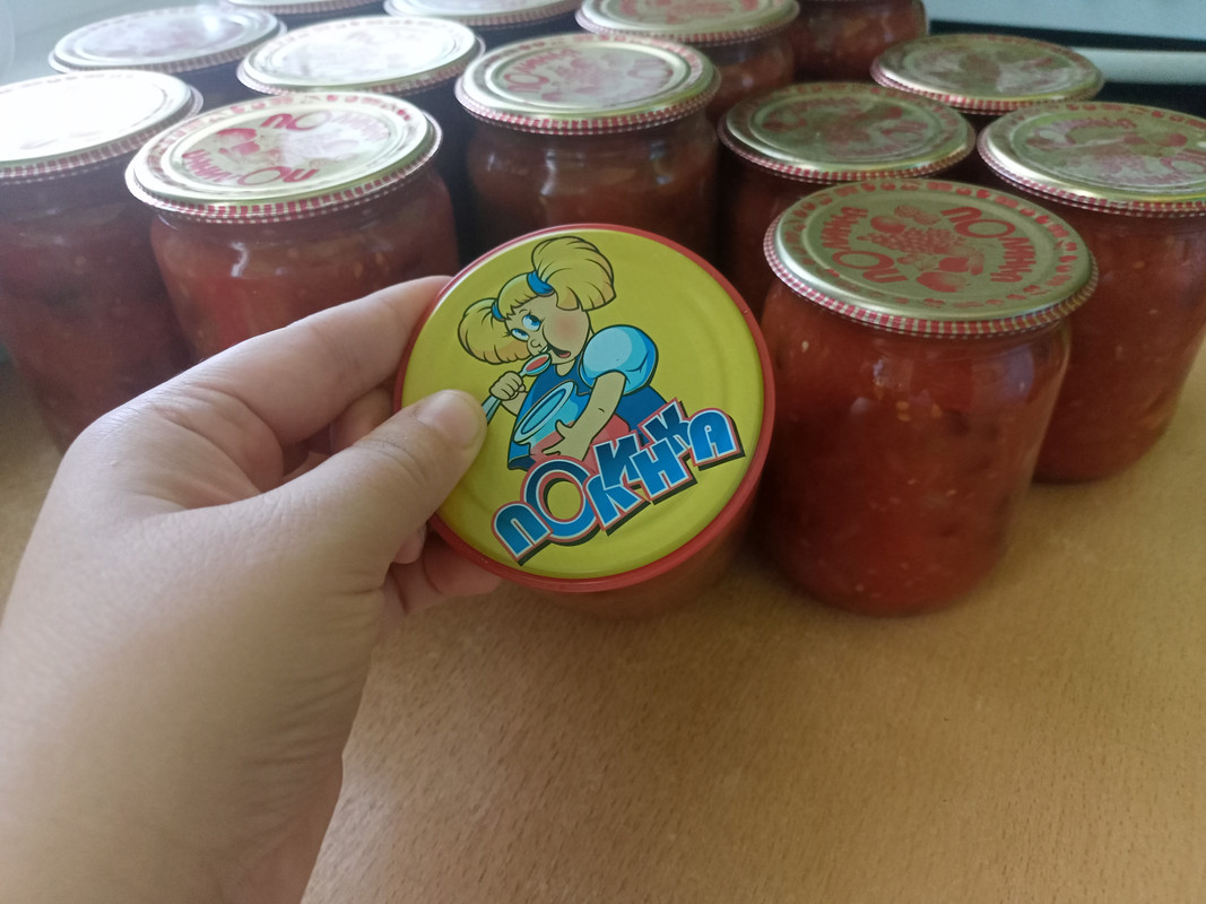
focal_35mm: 28
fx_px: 975
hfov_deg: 63.4
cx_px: 603
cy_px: 452
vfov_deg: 49.7
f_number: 1.8
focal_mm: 4.69
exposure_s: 1/50
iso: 483
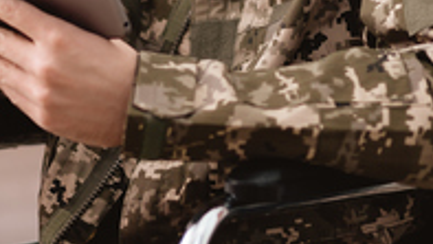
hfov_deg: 11.2
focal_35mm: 193
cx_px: 215
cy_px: -56
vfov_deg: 6.3
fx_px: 2217
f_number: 2
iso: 160
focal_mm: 50
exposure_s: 1/200
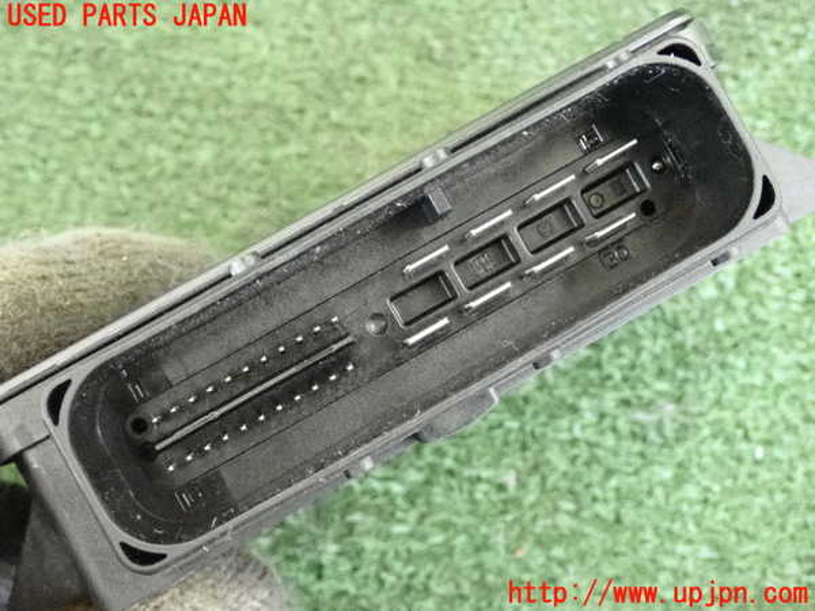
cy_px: 306
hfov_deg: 33.2
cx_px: 408
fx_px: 1366
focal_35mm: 58
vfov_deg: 25.2
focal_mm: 10.35
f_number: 3.5
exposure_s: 1/125
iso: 5000
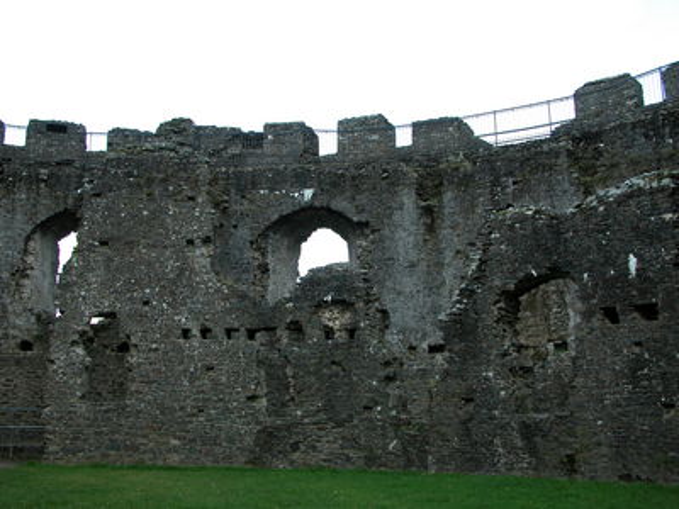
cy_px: 254
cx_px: 340
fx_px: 687
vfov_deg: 40.7
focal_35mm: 35
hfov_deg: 52.6
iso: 100
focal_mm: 8.9
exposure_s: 1/123
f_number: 4
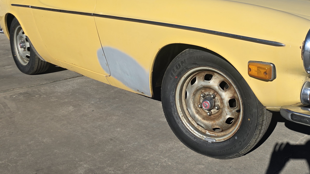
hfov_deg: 50.5
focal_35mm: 39
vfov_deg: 29.9
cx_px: 210
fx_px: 321
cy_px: 40
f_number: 1.7
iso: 12
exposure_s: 1/1563
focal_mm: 6.3
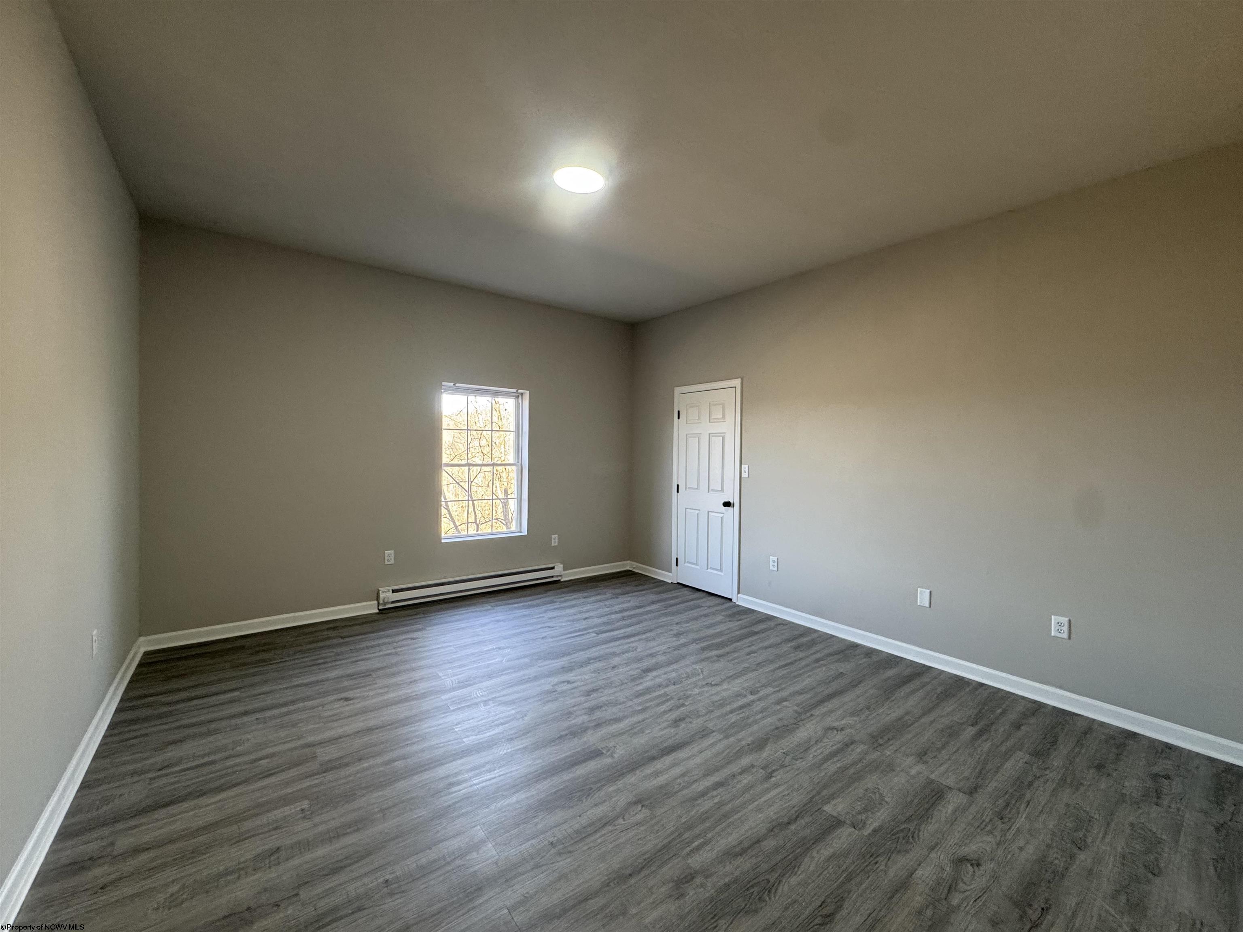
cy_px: 466
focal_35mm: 14
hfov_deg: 102.1
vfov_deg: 85.7
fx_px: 503
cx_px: 622
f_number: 2.2
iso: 250
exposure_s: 1/120
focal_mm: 2.22
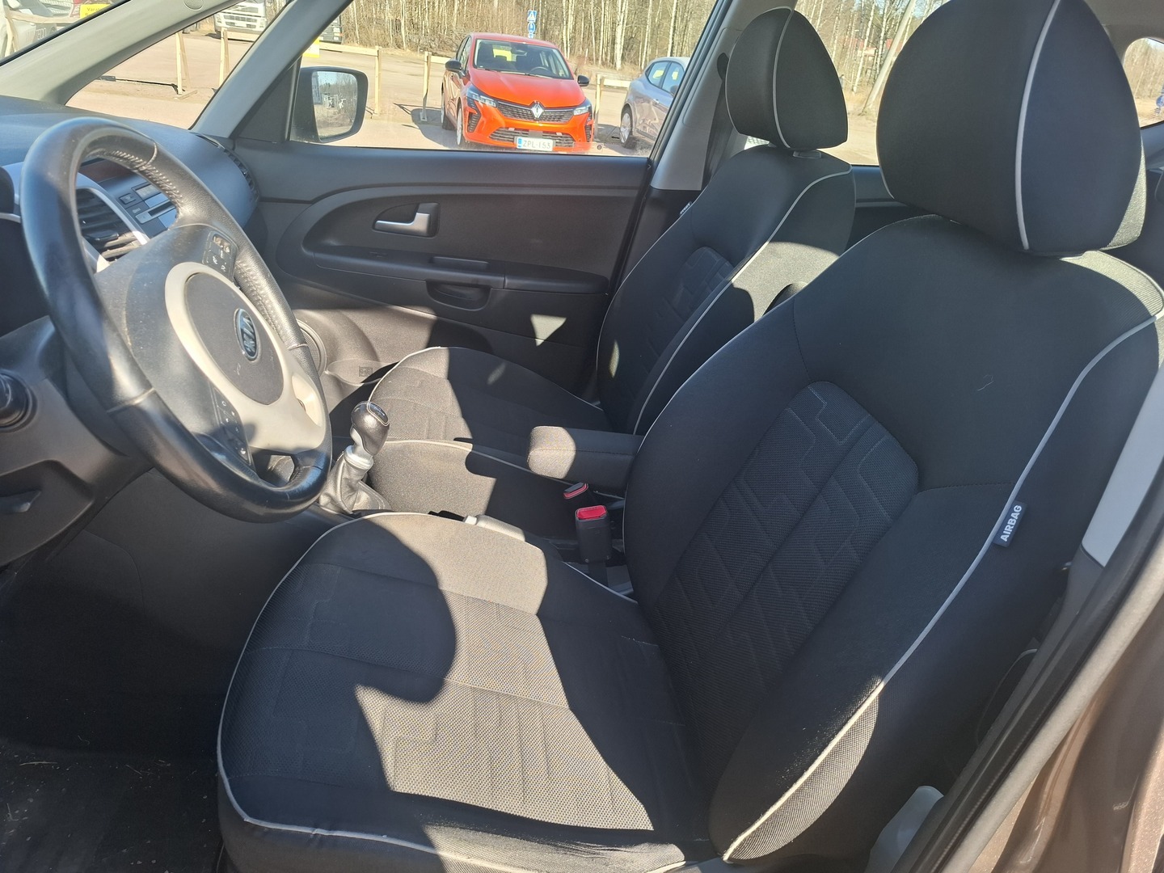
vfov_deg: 58.9
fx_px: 773
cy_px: 436
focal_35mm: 23
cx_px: 582
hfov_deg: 73.9
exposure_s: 1/239
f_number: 1.8
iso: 50
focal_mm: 5.54
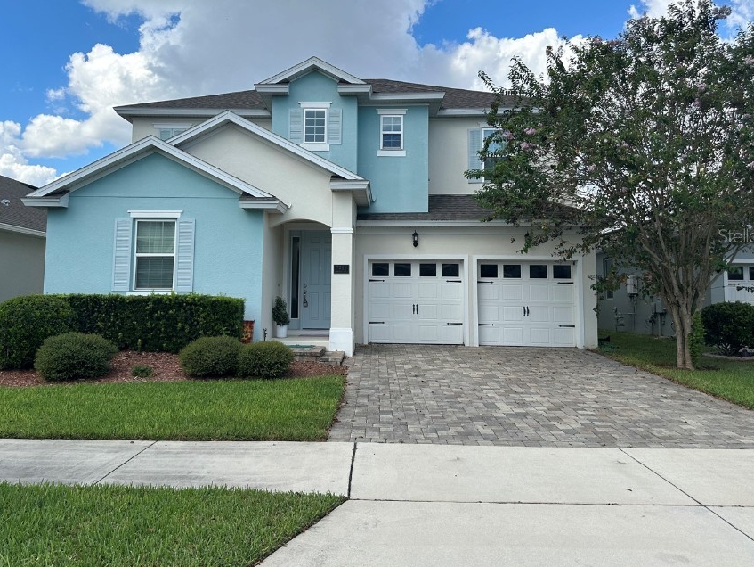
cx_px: 346
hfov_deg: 61.6
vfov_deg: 48.1
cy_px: 235
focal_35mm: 29
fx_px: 632
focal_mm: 6.86
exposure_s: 1/3717
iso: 80
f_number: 1.78
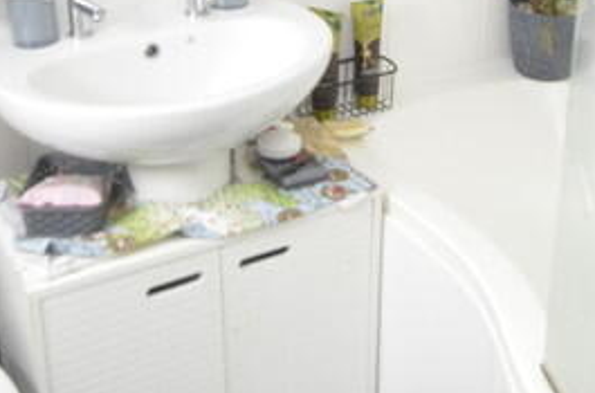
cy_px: -7
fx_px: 956
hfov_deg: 34.6
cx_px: 314
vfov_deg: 22.3
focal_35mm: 58
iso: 1800
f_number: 4
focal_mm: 10
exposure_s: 1/60
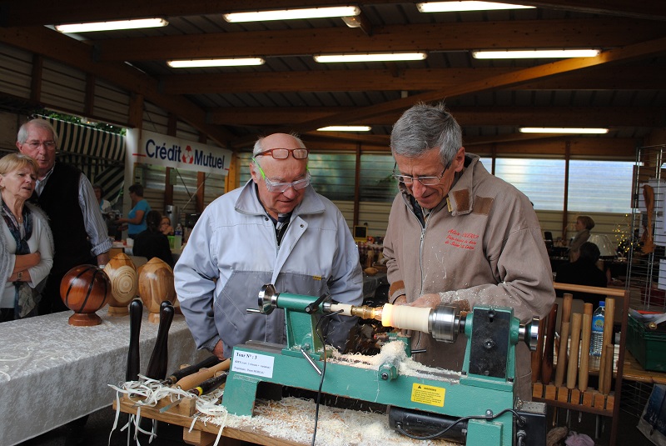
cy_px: 223
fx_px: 611
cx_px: 333
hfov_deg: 57.2
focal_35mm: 33
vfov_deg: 40.0
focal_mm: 22
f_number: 5.6
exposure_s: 1/125
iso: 200
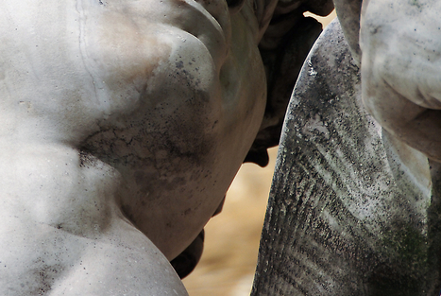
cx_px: 135
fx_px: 6687
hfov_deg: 3.8
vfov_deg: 2.5
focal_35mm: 545
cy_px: -8
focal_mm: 170
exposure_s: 5
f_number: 5.6
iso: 100
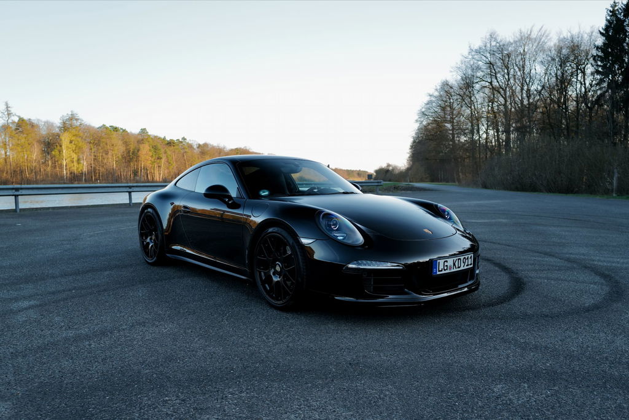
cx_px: 314
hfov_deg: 65.5
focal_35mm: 28
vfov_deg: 46.4
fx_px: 489
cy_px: 210
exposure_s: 1/80
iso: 100
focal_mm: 28
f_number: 3.2
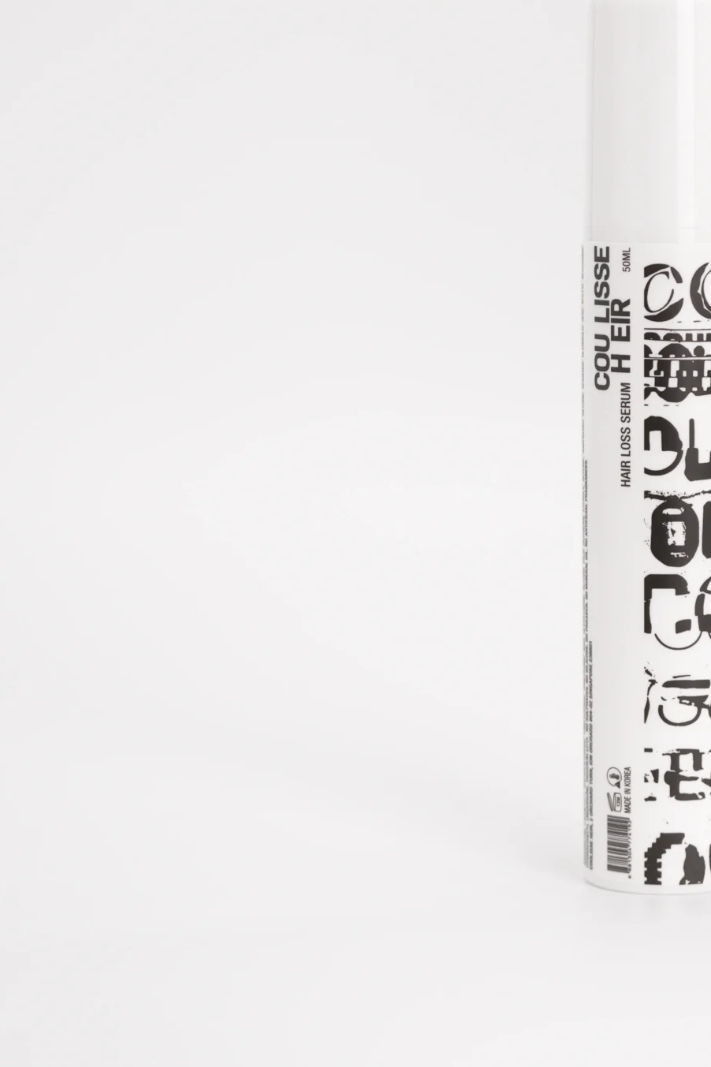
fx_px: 3683
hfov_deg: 11.0
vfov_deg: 16.4
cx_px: 653
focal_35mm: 124
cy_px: 328
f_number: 2.8
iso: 100
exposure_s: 1/200
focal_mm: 43.8
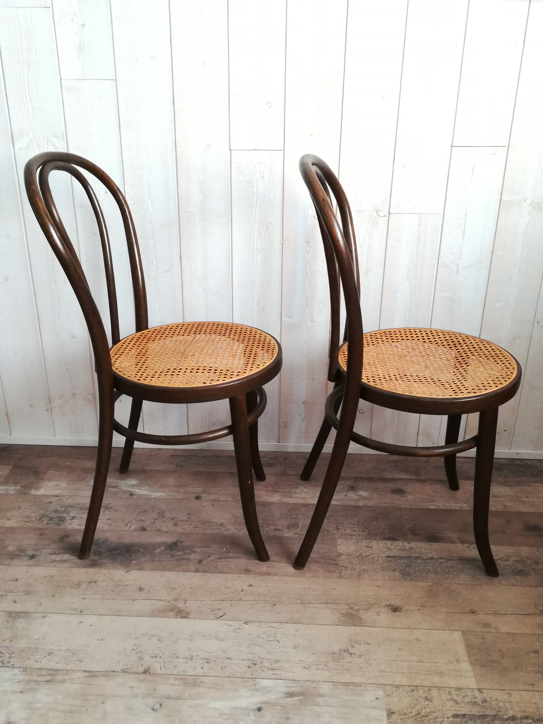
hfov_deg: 49.7
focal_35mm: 28
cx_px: 272
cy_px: 362
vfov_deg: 63.4
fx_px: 586
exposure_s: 1/33.3
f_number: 2.2
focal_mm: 3.83
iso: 250
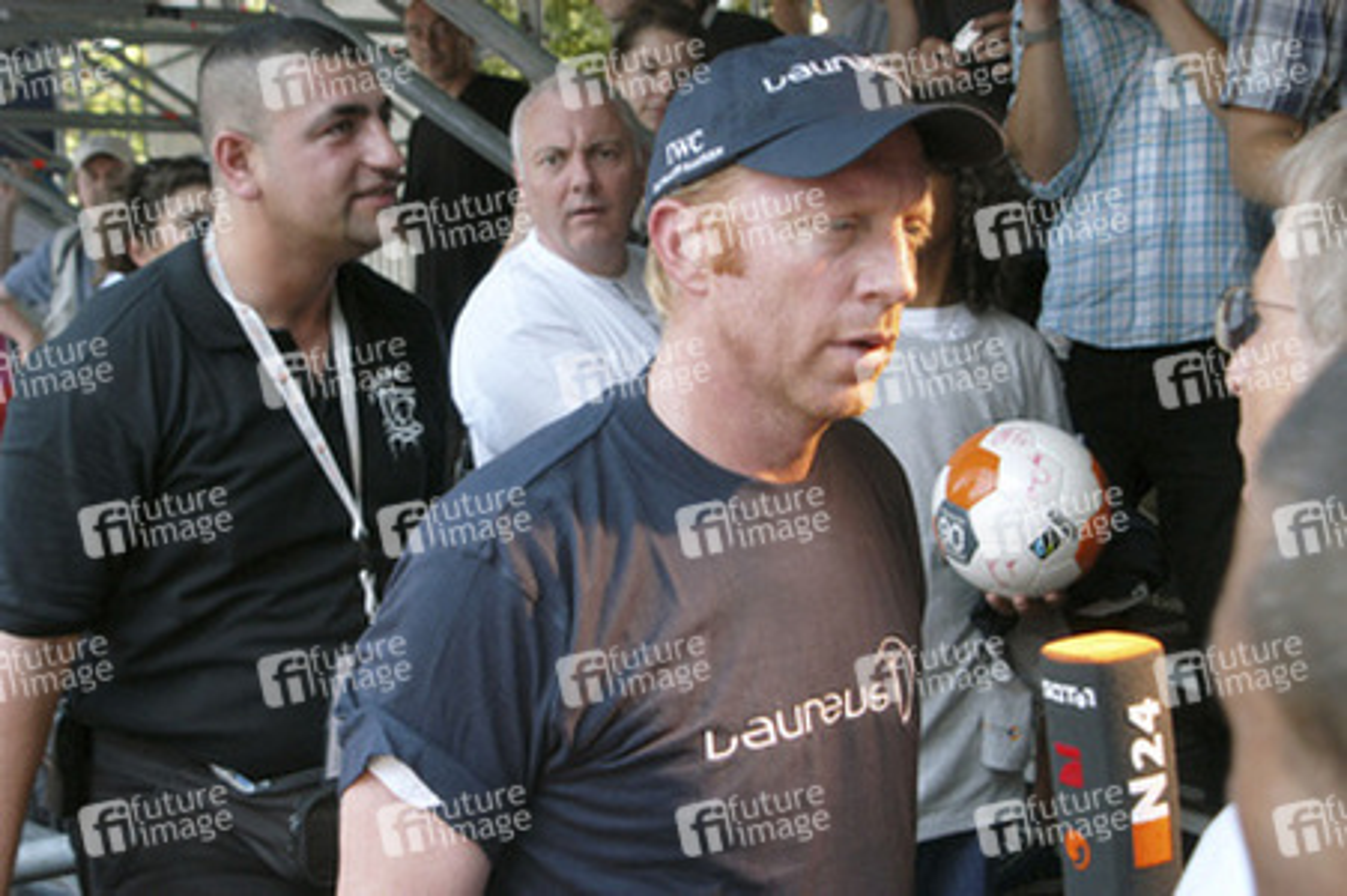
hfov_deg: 43.6
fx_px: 1682
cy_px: 448
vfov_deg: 29.8
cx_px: 674
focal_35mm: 45
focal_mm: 30
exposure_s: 1/125
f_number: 5.6
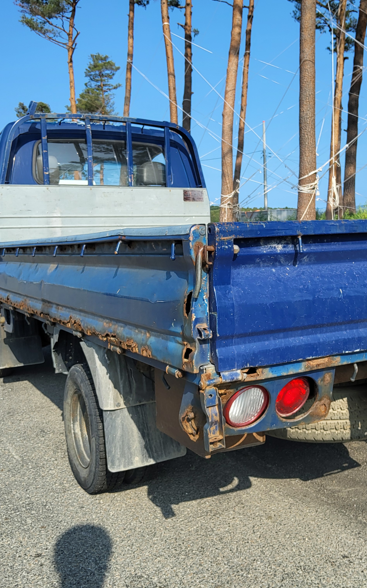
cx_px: 249
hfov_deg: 34.1
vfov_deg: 52.8
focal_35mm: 37
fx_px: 592
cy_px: 293
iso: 12
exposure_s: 1/603
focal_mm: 3.98
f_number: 1.8
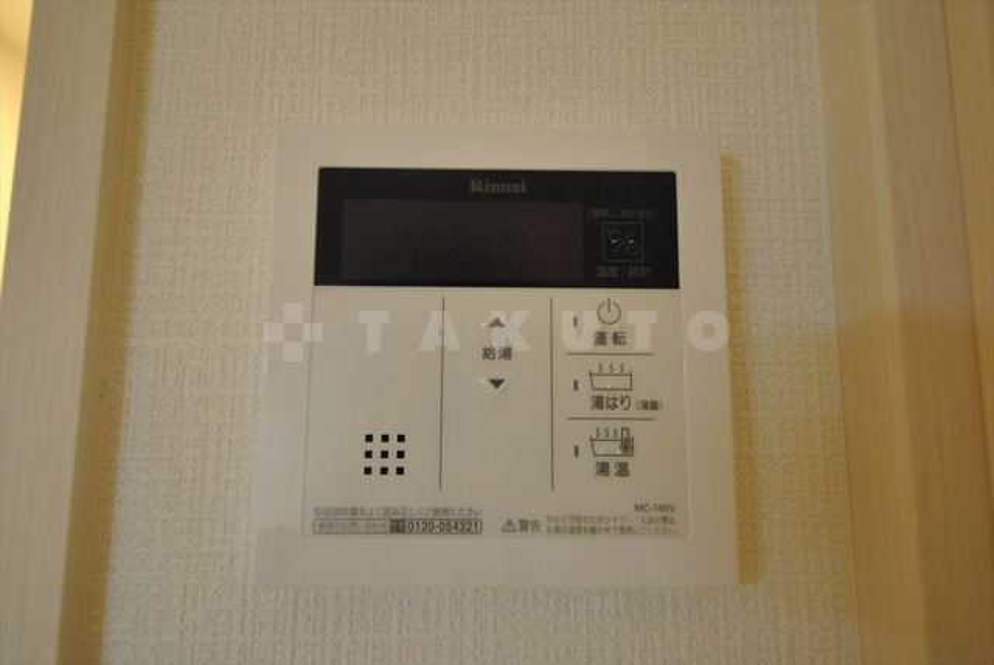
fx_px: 663
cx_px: 497
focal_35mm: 24
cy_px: 332
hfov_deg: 73.7
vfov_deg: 53.2
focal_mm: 16
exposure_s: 1/30
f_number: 5.6
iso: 1100
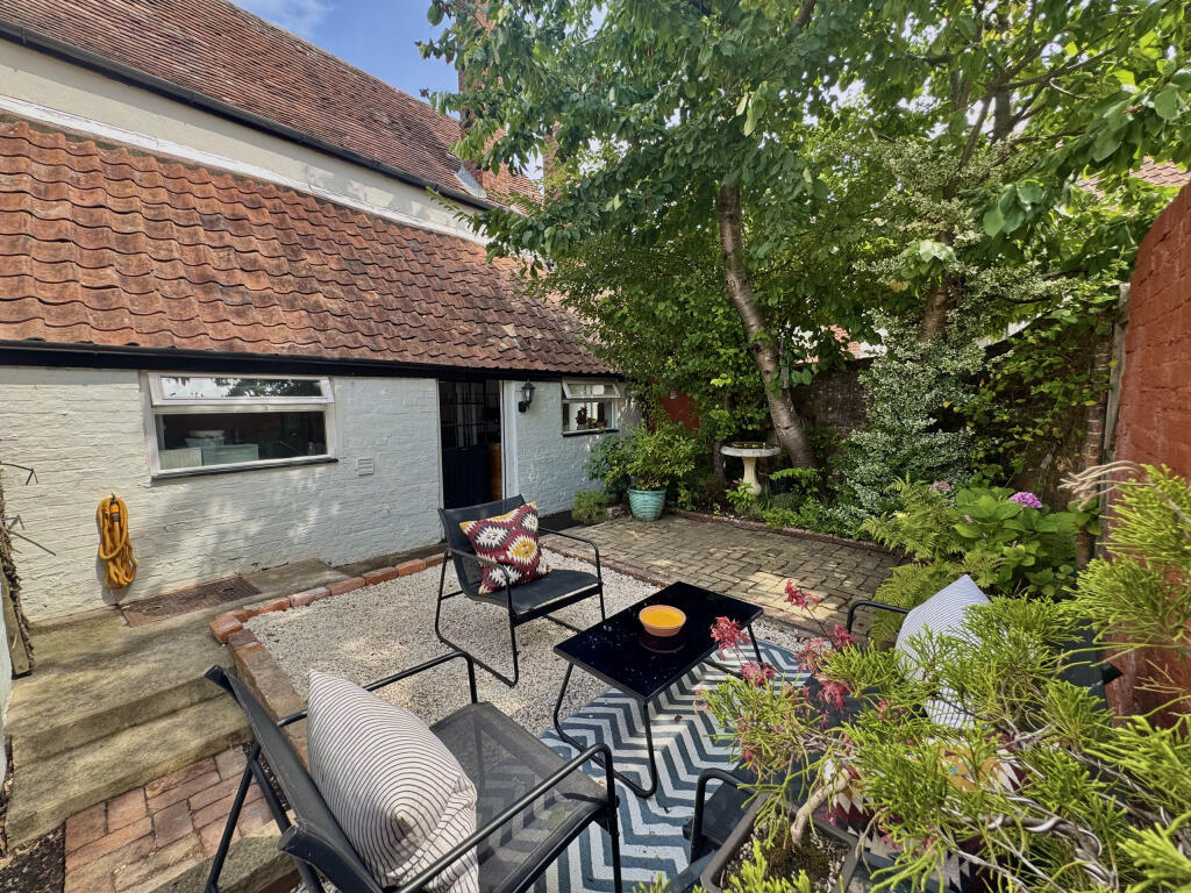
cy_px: 446
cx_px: 596
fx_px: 482
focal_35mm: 14
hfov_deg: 102.1
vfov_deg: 85.7
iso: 40
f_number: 2.2
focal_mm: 2.22
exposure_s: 1/316
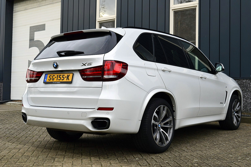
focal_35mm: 48
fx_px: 335
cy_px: 84
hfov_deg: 41.1
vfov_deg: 28.1
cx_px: 126
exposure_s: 1/160
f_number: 9
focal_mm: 32
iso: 400
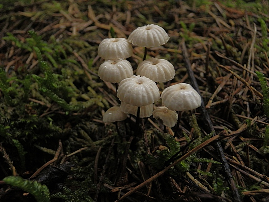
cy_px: 101
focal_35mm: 37
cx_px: 134
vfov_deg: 38.7
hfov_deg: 50.1
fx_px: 288
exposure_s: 1/320
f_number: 3.9
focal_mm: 6.7
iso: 320
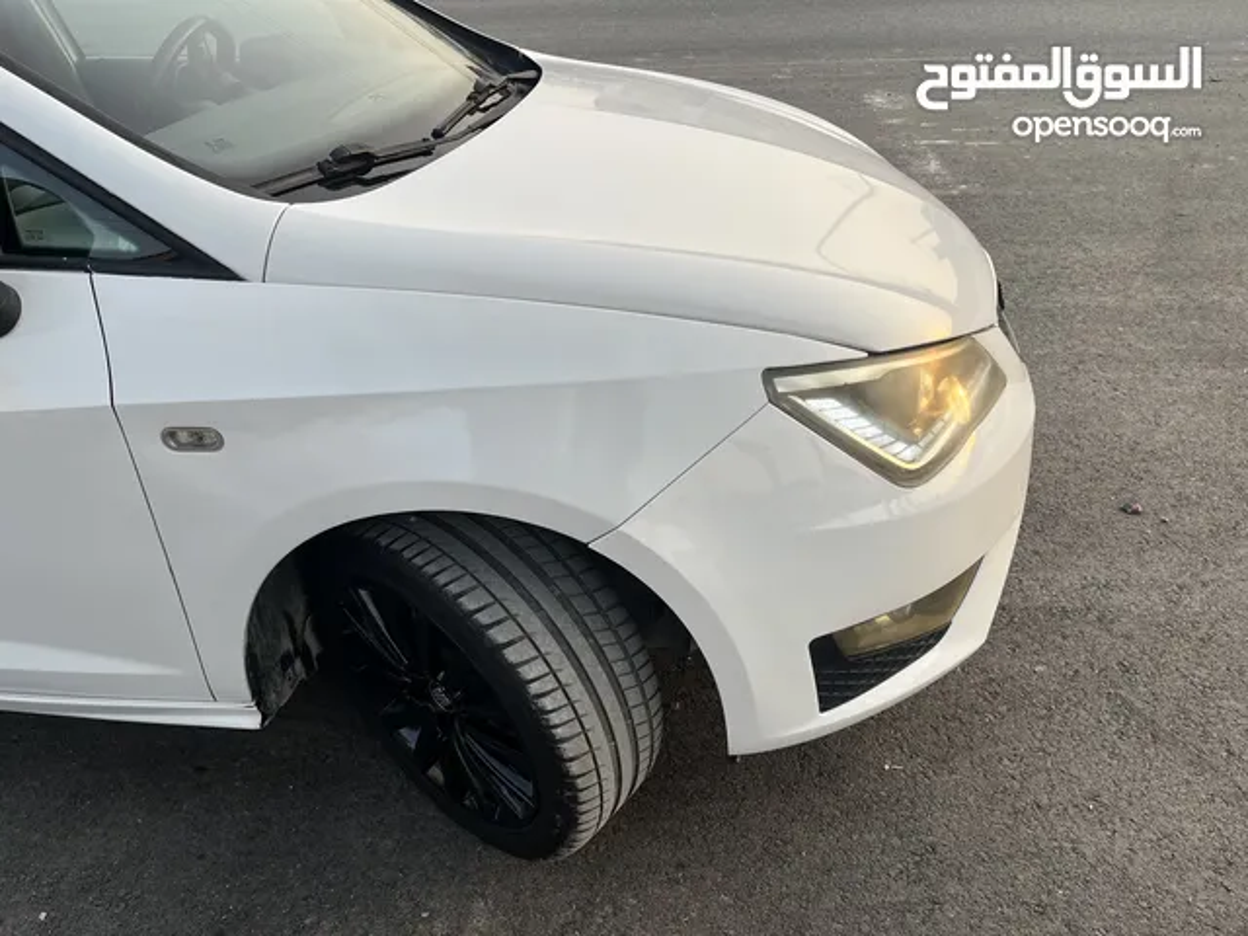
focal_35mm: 26
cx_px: 624
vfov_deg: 53.1
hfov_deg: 67.3
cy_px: 468
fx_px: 937
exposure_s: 1/321
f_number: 1.6
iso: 50
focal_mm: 5.1
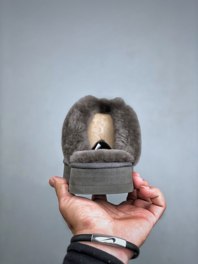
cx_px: 99
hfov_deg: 25.7
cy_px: 132
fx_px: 435
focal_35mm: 57
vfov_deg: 33.8
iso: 25
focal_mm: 6.6
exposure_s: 1/50
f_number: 2.8
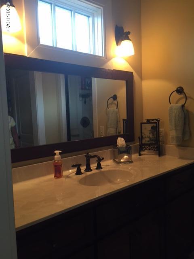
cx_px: 97
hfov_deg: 48.2
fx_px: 217
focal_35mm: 29
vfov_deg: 61.7
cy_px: 130
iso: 50
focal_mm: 4.15
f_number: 2.2
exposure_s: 1/30
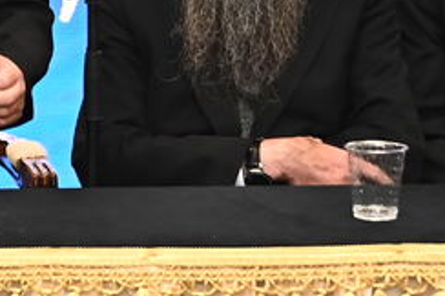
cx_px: -254
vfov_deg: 6.3
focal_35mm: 218
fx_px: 2691
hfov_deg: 9.2
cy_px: -9
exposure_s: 1/160
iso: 1000
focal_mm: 38
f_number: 5.6
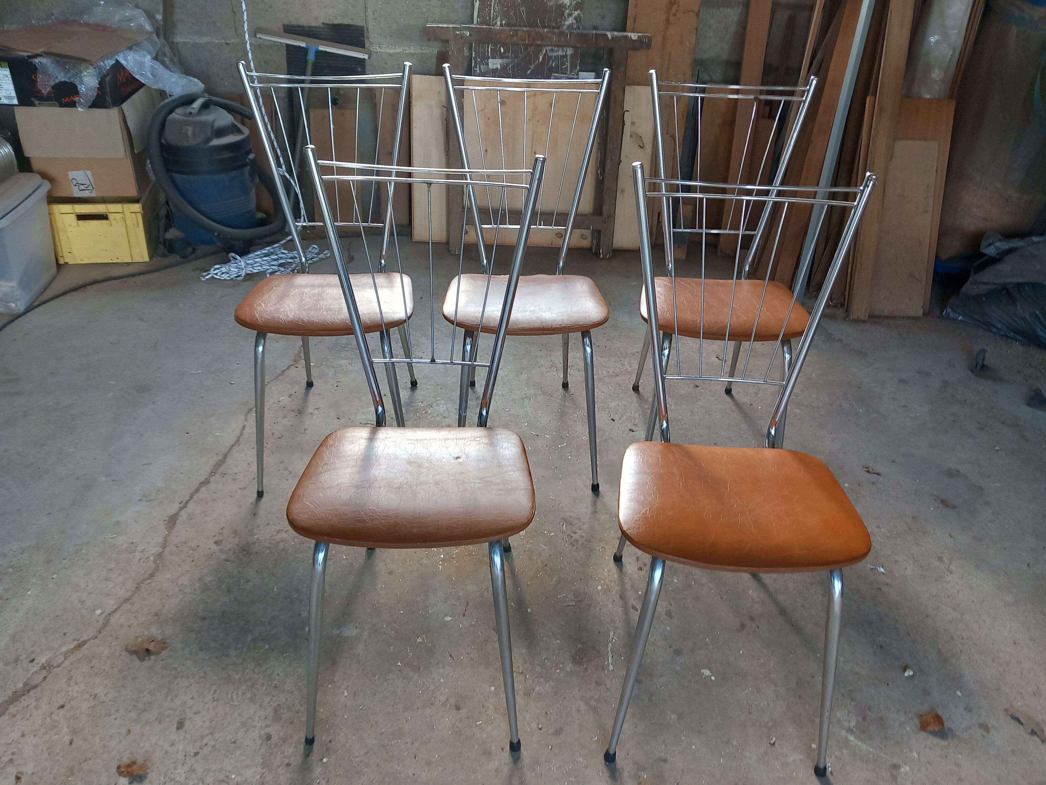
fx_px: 816
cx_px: 523
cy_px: 392
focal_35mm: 27
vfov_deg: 51.4
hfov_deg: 65.3
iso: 125
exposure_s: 1/50
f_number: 1.8
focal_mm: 4
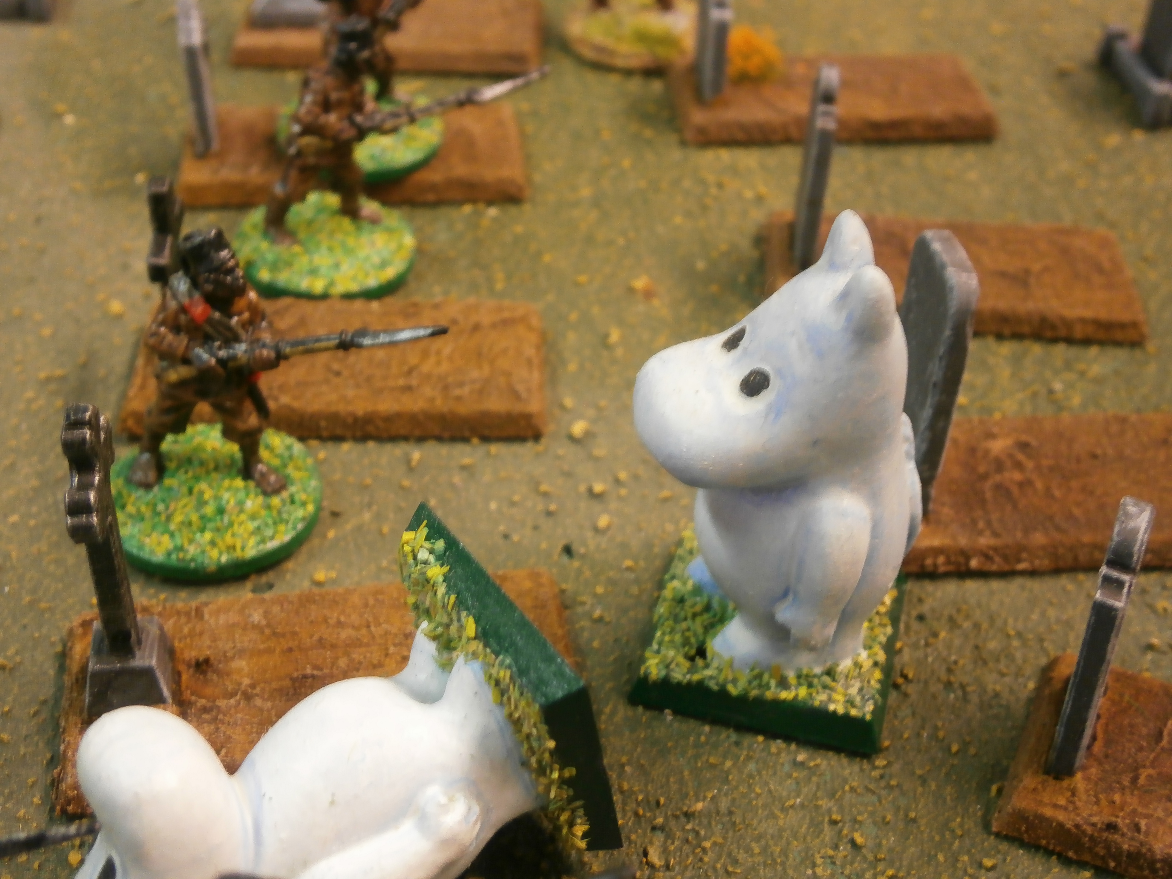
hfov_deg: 40.4
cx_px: 586
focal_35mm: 47
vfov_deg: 30.9
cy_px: 440
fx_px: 1591
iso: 200
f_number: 3.4
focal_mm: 8.3
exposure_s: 1/20
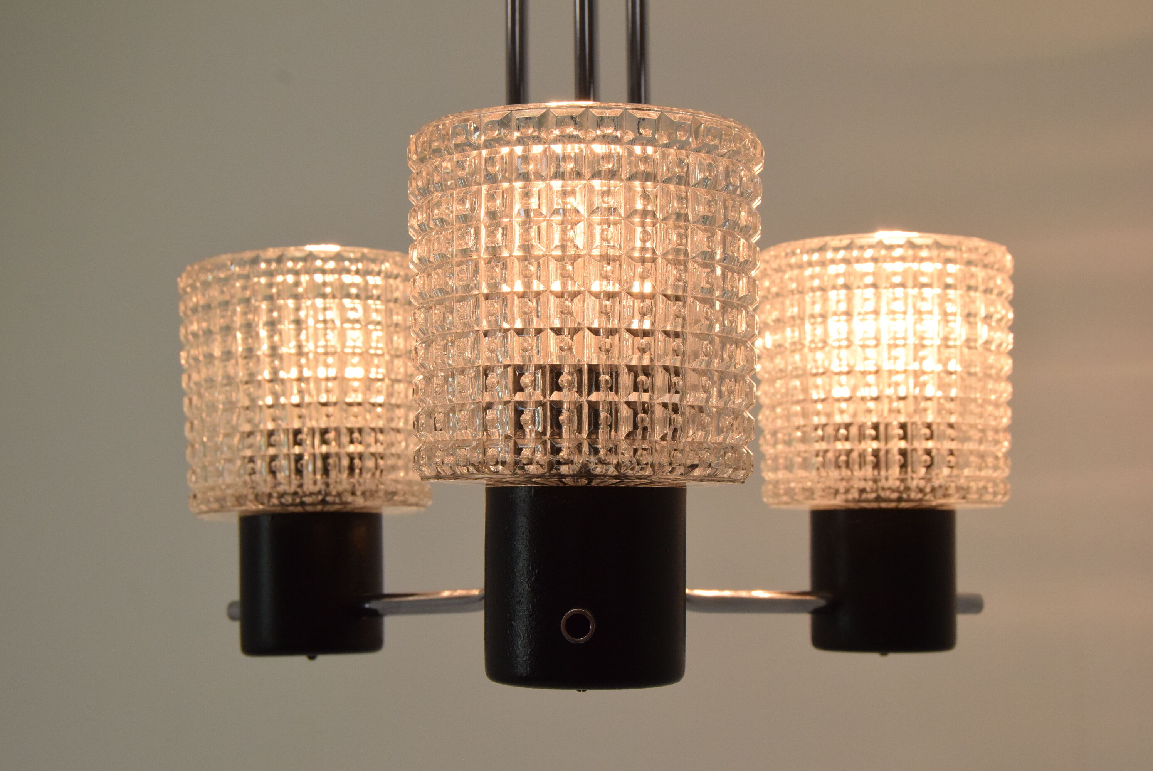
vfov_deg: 22.7
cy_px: 386
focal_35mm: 60
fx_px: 1923
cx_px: 576
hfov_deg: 33.4
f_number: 11
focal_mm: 40
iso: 1600
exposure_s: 1/500
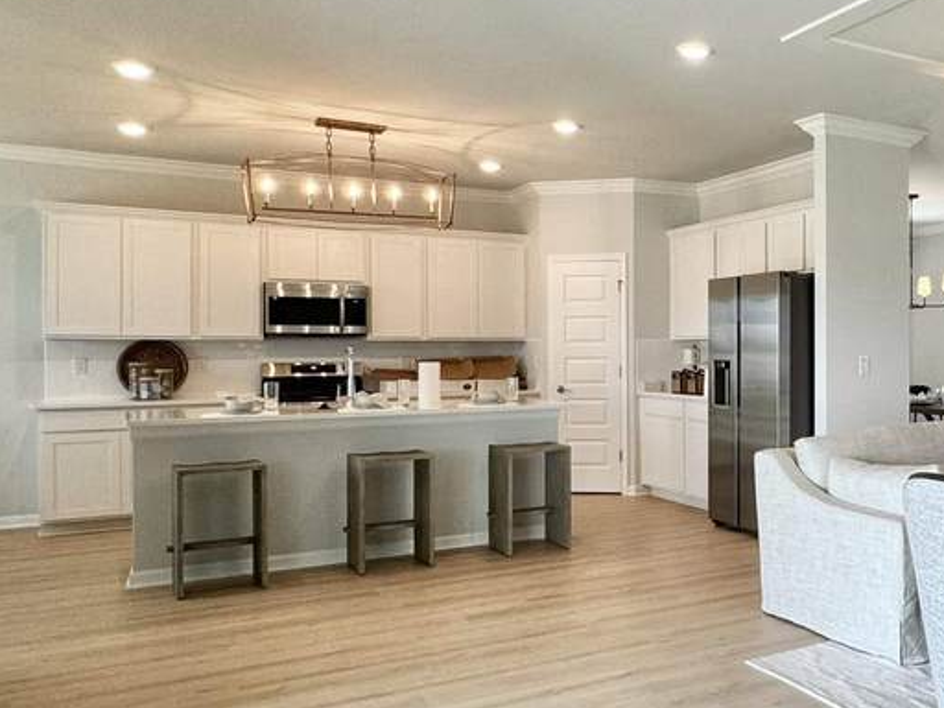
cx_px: 793
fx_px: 954
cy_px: 356
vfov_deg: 40.7
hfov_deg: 48.7
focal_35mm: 35
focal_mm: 2.22
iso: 125
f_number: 2.2
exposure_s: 1/120
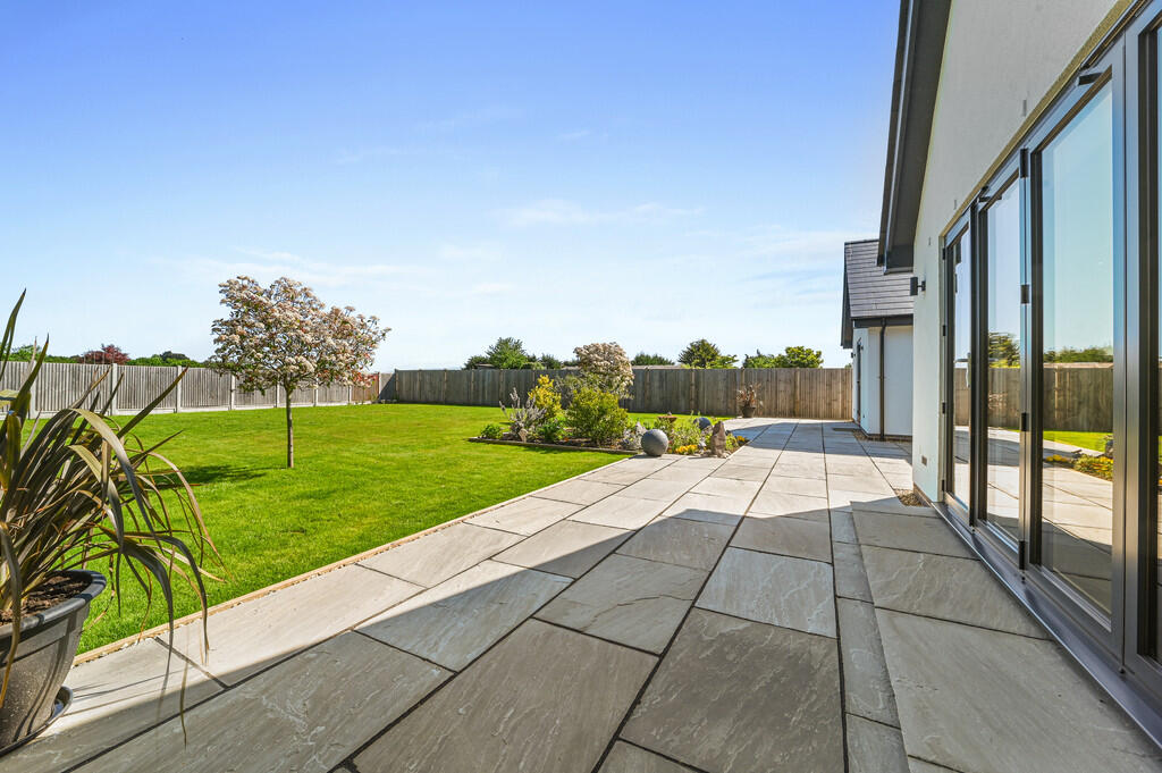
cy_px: 386
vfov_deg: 81.1
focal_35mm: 14
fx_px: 452
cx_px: 581
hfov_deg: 104.3
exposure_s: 1/100
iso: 400
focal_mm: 14
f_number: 11
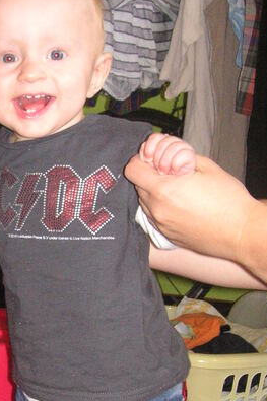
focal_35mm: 78
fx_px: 868
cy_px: 305
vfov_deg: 25.7
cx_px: 2
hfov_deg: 17.1
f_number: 2.8
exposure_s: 1/45
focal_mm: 6.1
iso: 160
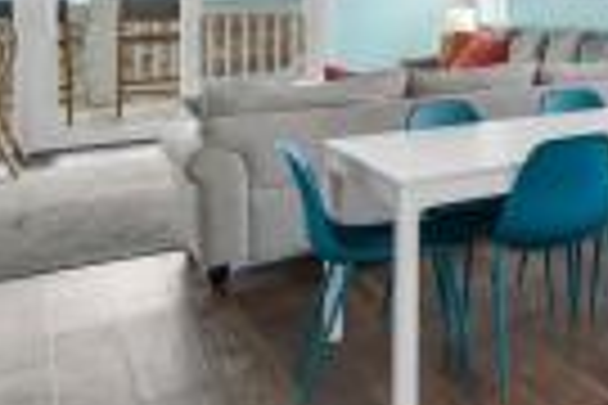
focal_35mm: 50
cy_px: -72
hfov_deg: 24.9
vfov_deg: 24.6
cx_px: 1000
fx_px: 844
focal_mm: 10
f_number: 4.5
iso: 100
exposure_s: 1/80
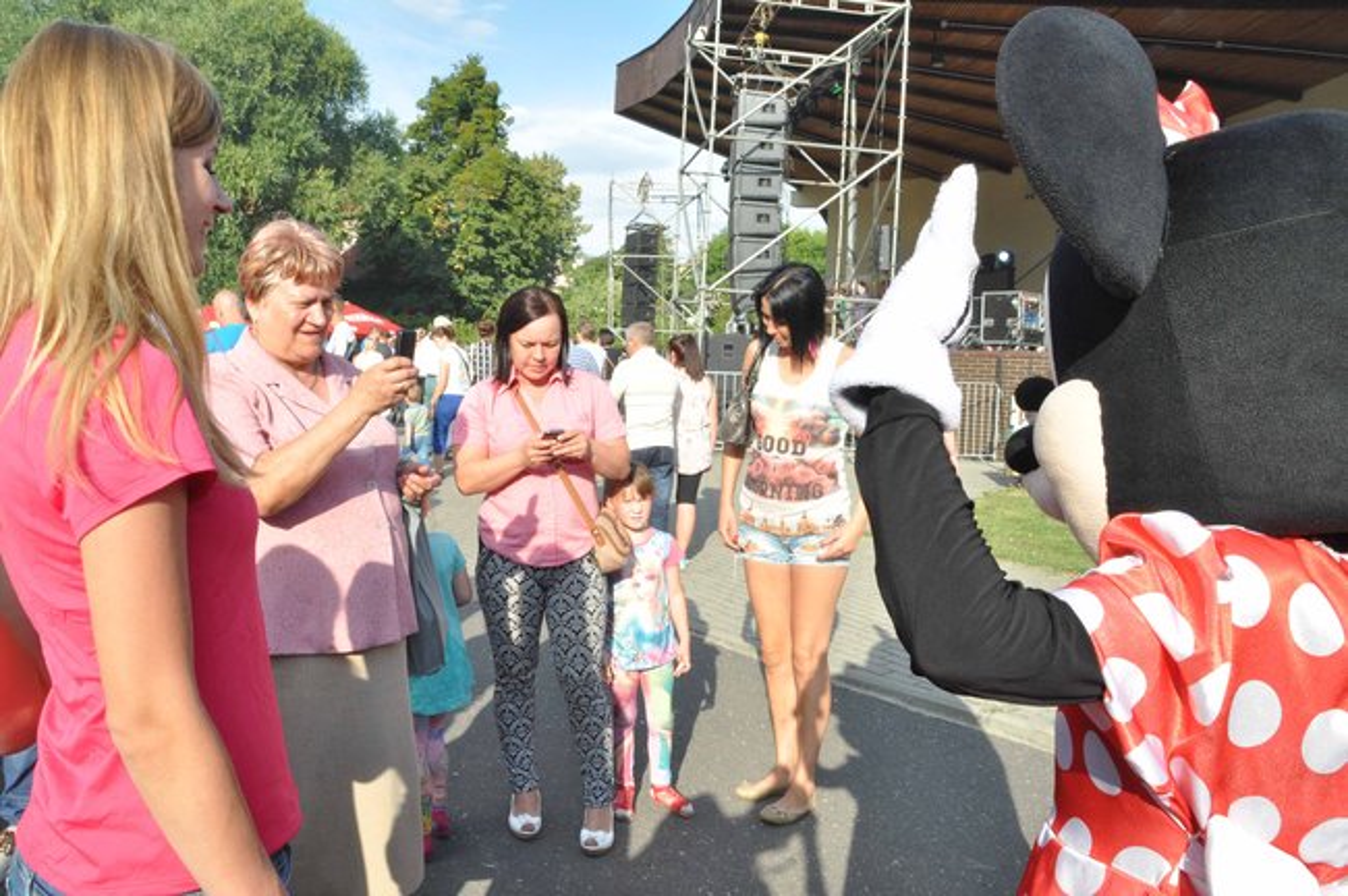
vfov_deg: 47.8
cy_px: 448
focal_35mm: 27
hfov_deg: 67.4
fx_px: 1010
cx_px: 674
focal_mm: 18
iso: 640
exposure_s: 1/125
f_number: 22
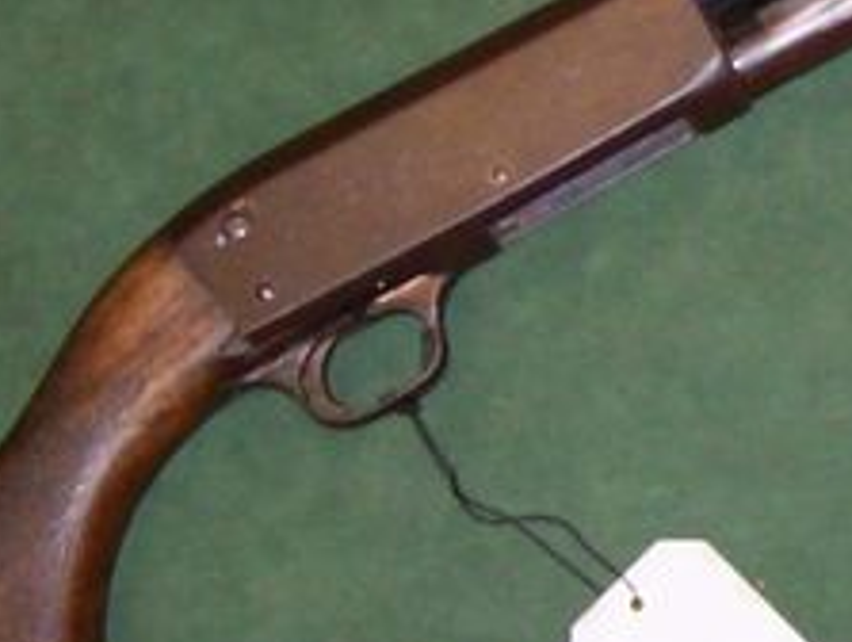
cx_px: 1016
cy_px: -29
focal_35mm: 145
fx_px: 3575
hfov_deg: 13.2
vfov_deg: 10.2
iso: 200
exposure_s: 1/64
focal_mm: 6
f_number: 2.7
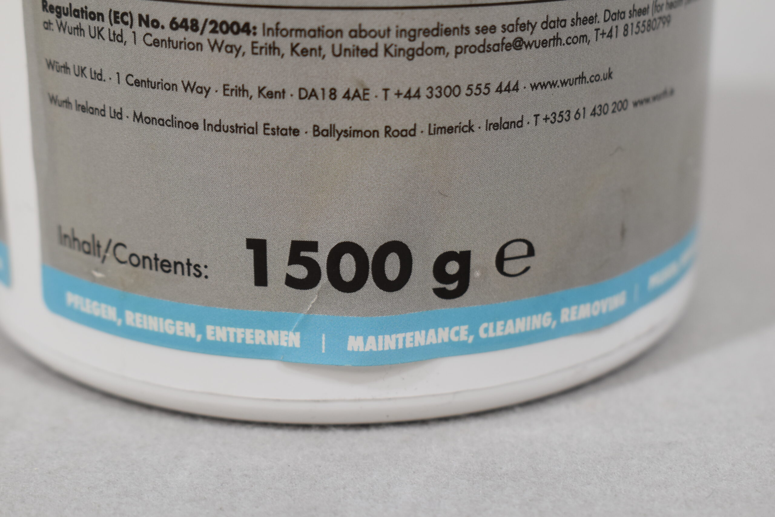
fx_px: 1485
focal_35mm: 69
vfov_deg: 19.7
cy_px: 258
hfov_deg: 29.2
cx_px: 388
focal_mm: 46
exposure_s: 1/60
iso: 400
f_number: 7.1
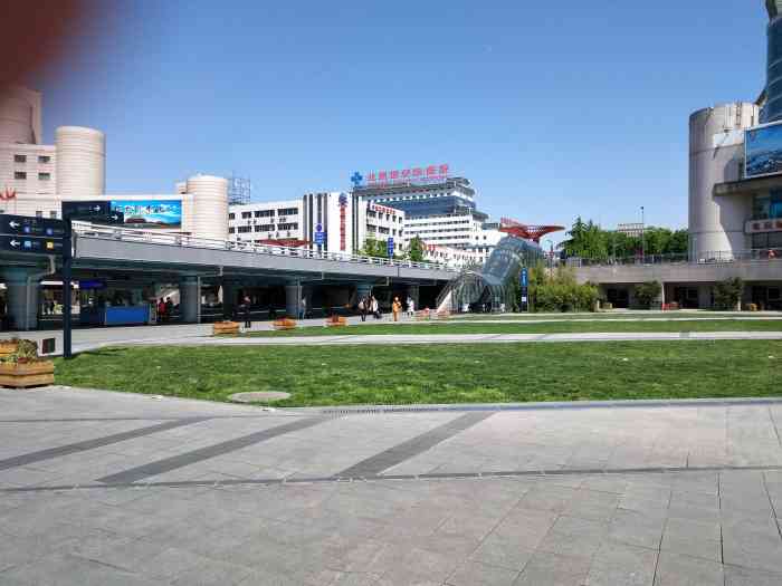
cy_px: 293
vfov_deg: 46.8
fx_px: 678
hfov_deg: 60.0
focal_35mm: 30
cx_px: 391
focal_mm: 3.95
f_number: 1.8
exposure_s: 1/2500
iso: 50
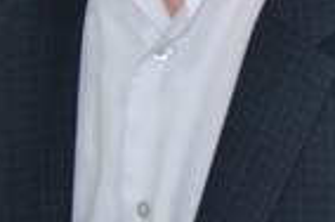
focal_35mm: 466
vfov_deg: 2.9
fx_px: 4325
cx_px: 547
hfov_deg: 4.4
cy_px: 4
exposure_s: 1/60
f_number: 4
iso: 900
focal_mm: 55
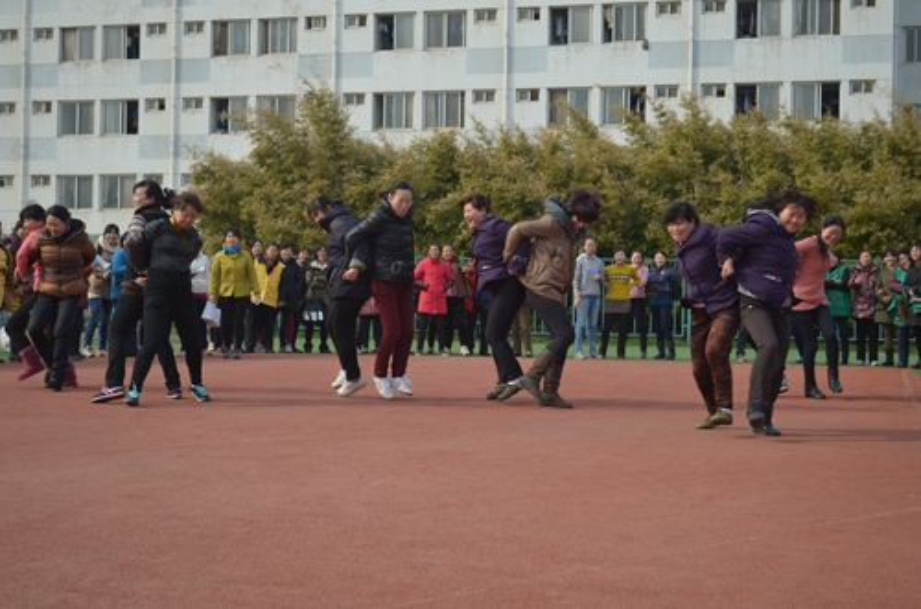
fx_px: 1455
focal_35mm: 57
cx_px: 460
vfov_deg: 23.7
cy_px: 304
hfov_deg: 35.1
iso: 140
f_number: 5
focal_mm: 38
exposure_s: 1/500
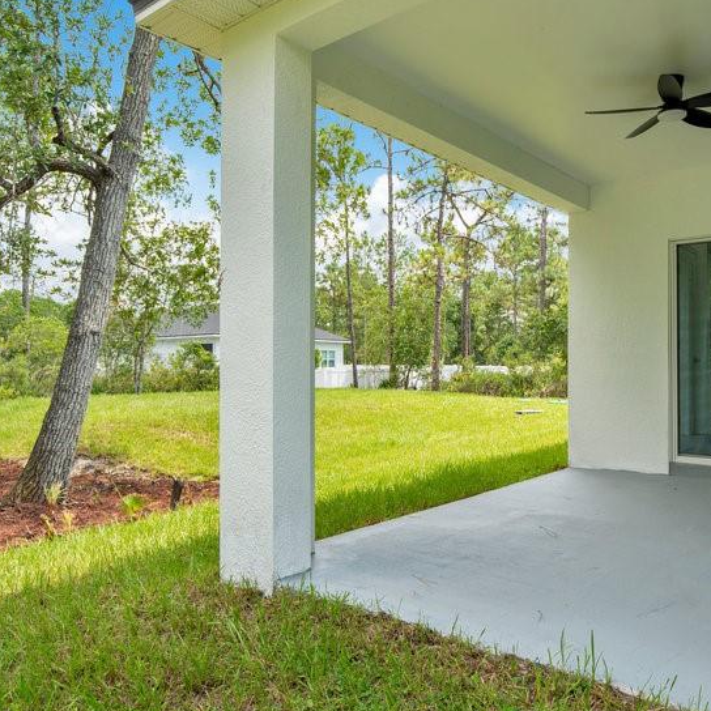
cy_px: 344
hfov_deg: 61.9
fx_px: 581
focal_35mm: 25
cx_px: 454
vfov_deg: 62.9
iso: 100
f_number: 5.6
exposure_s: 1/100
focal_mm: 16
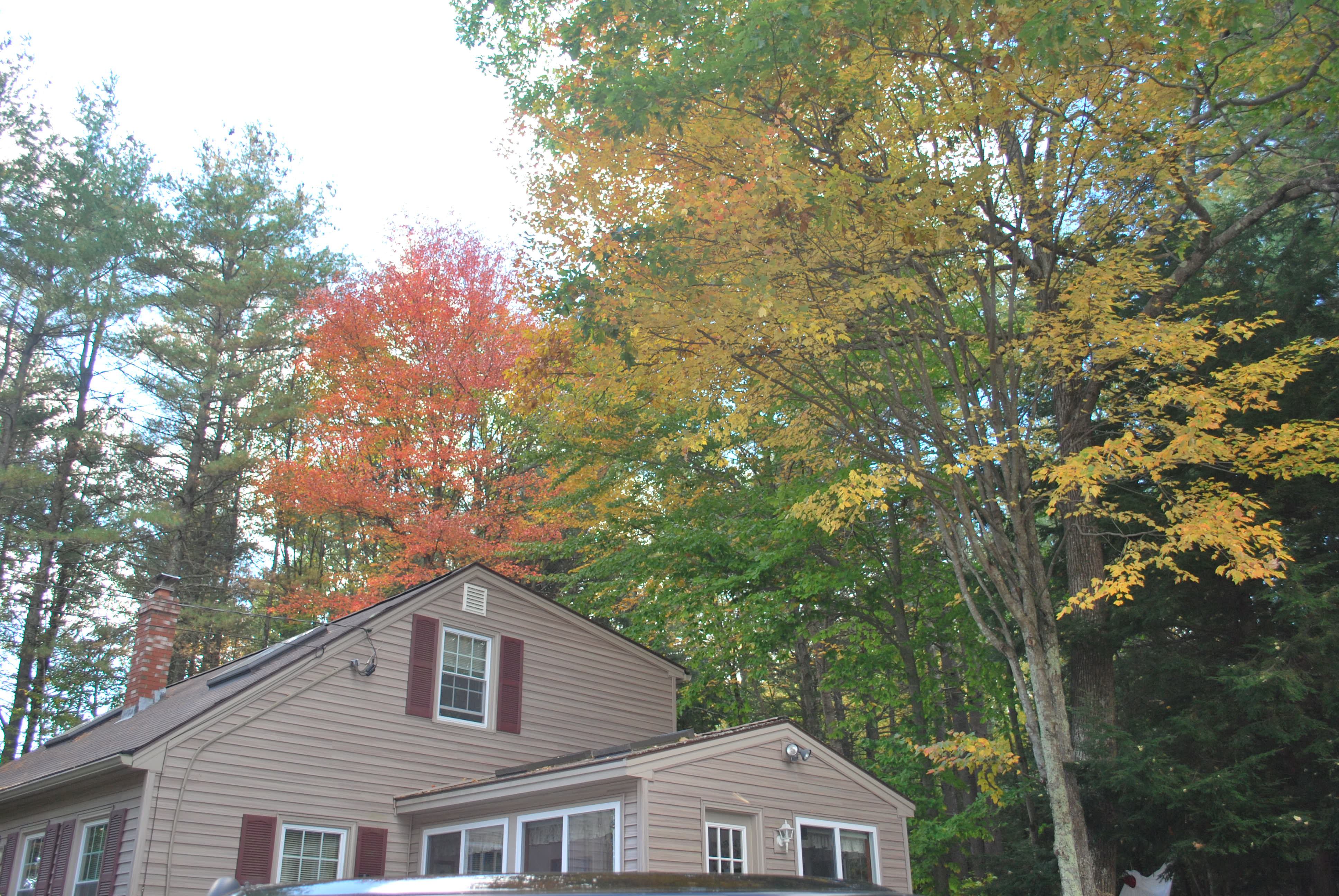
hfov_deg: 61.9
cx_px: 670
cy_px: 448
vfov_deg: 43.7
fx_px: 1117
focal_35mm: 30
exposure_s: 1/125
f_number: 3.8
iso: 125
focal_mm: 20
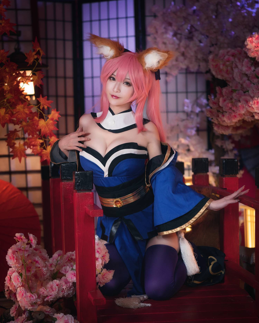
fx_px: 920
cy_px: 145
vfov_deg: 20.0
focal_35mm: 96
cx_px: 130
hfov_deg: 16.0
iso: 1250
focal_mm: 85
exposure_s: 1/160
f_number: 2.5
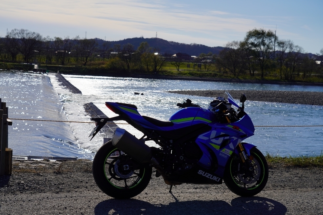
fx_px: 628
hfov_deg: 28.8
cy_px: 108
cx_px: 162
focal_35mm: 70
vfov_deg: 19.4
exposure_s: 1/1000
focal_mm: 70
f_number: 8
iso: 100
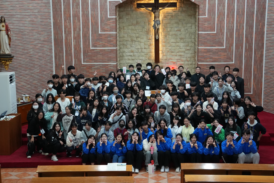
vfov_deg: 21.6
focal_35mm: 63
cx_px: 137
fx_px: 479
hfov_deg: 31.9
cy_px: 92
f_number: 5
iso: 5000
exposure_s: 1/160
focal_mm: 42
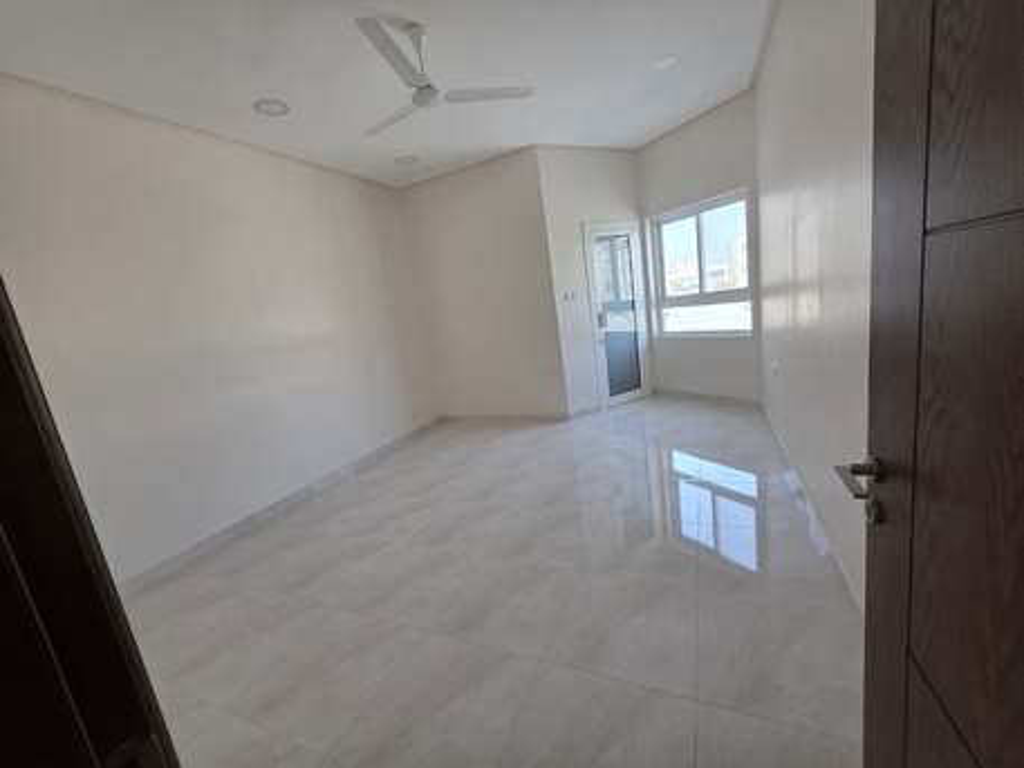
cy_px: 384
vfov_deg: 89.9
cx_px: 512
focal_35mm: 13
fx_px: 385
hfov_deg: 106.2
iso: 100
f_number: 1.9
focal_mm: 2.2
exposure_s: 1/100
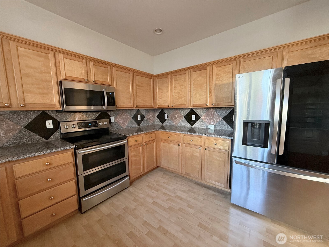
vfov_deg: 85.7
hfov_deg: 102.1
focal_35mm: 14
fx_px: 133
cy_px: 124
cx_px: 164
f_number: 2.2
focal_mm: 2.22
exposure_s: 1/60
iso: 320
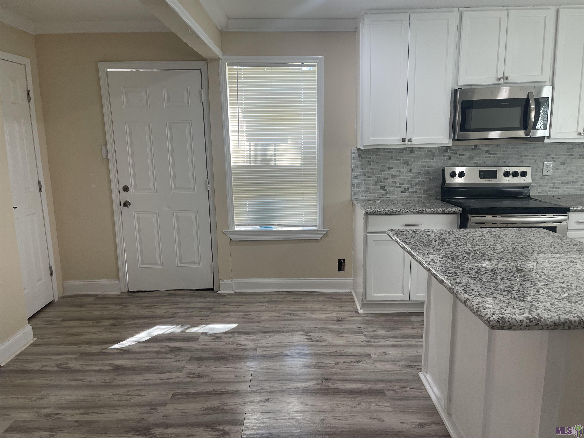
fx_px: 422
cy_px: 219
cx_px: 292
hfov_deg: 69.4
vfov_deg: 54.9
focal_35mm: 25
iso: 80
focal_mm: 5.1
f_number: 1.6
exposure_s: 1/120
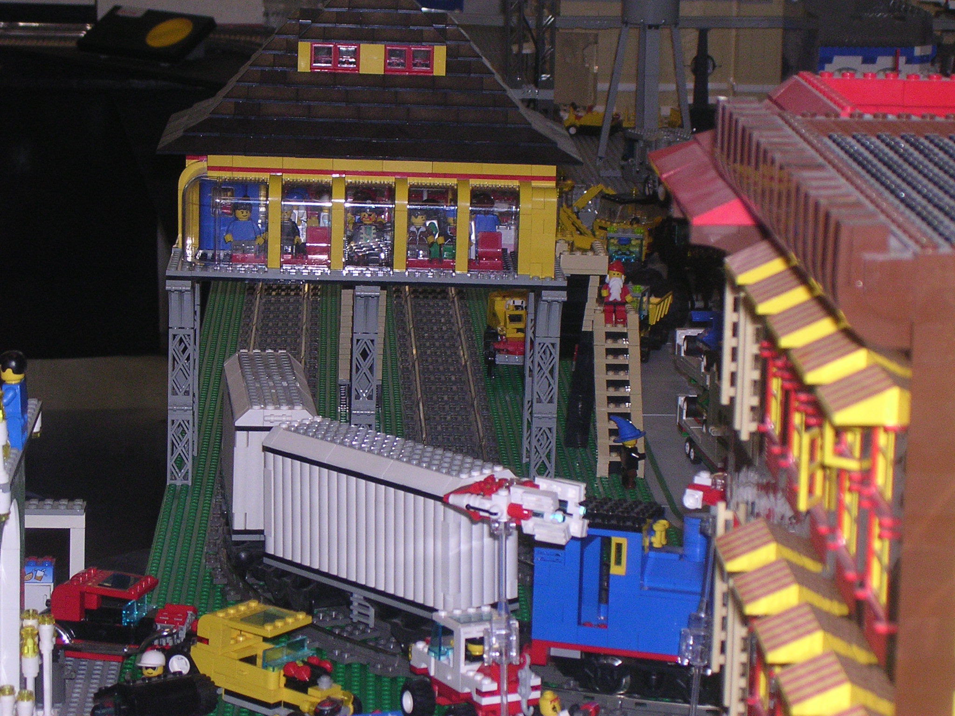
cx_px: 478
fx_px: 3173
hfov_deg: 17.1
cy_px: 358
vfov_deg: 12.9
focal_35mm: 115
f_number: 4.9
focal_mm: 17.4
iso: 255
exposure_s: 1/60.1
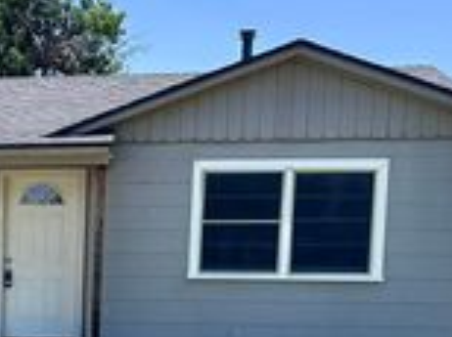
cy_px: 382
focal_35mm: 78
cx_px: -50
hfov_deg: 23.5
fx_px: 1017
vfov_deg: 18.1
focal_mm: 6.86
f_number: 1.78
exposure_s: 1/2252
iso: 80
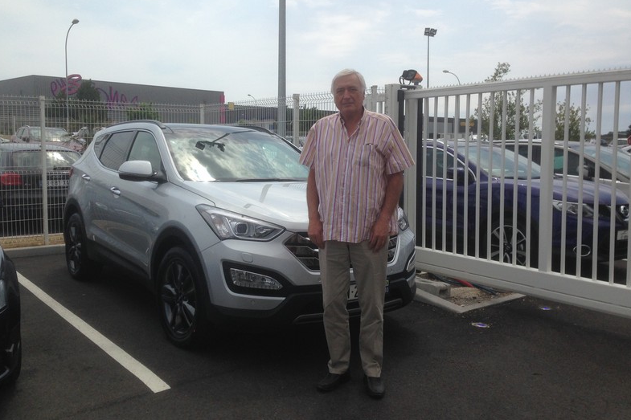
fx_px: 613
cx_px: 313
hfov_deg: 54.4
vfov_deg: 37.8
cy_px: 187
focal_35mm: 35
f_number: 2.4
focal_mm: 4.12
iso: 50
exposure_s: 1/2857
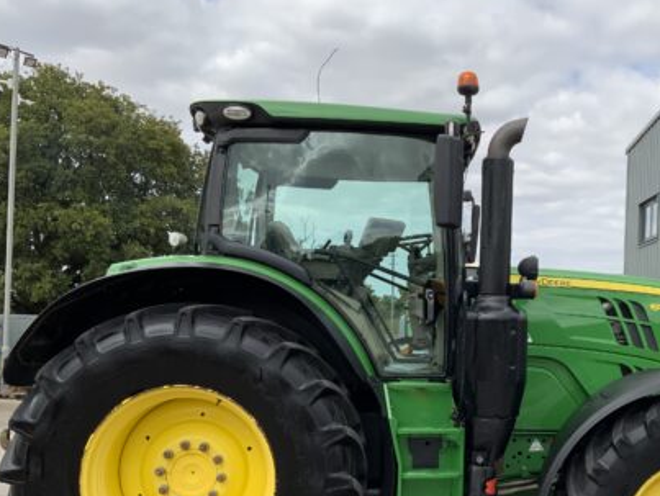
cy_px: 327
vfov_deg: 31.3
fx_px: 878
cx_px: 478
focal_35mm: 46
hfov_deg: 40.3
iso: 16
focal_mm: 3
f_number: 1.8
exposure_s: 1/1311
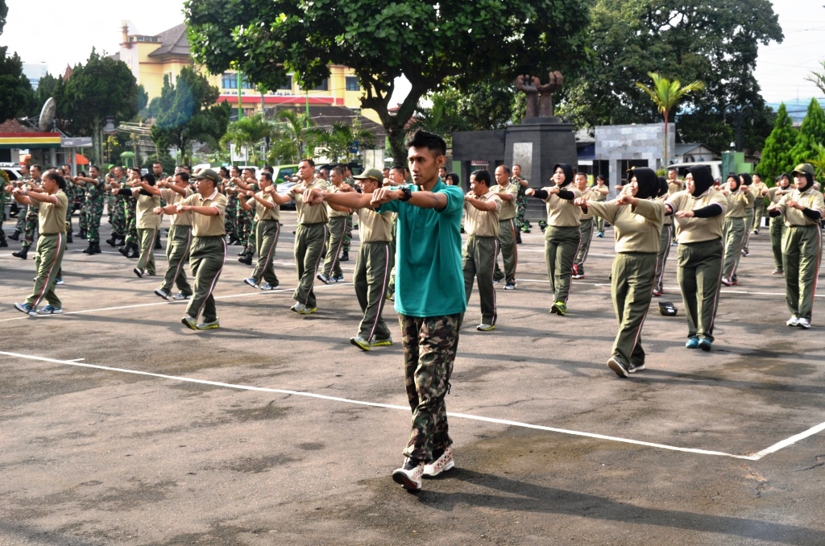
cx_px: 412
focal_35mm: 52
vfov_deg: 25.6
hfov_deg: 37.9
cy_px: 273
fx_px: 1201
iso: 180
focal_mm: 35
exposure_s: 1/125
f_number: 10
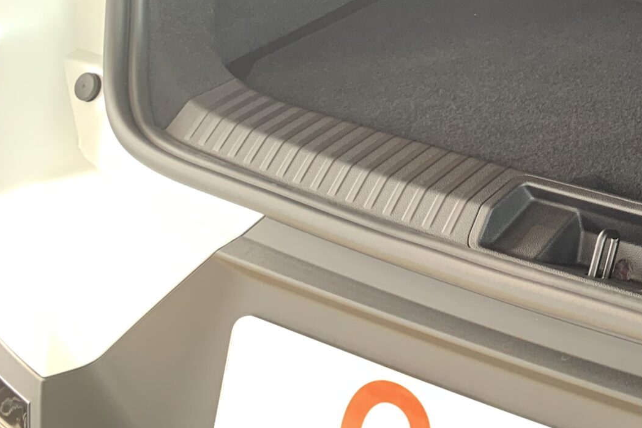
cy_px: -51
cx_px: 768
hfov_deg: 27.0
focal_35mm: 66
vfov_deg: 19.7
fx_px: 1177
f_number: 1.8
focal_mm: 4.25
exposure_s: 1/60
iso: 125
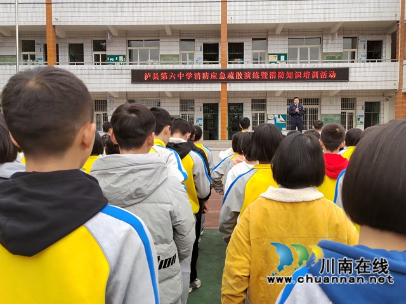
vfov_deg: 42.9
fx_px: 387
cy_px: 152
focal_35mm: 33
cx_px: 203
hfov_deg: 55.4
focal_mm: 5.52
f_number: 1.9
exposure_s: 1/100
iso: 103
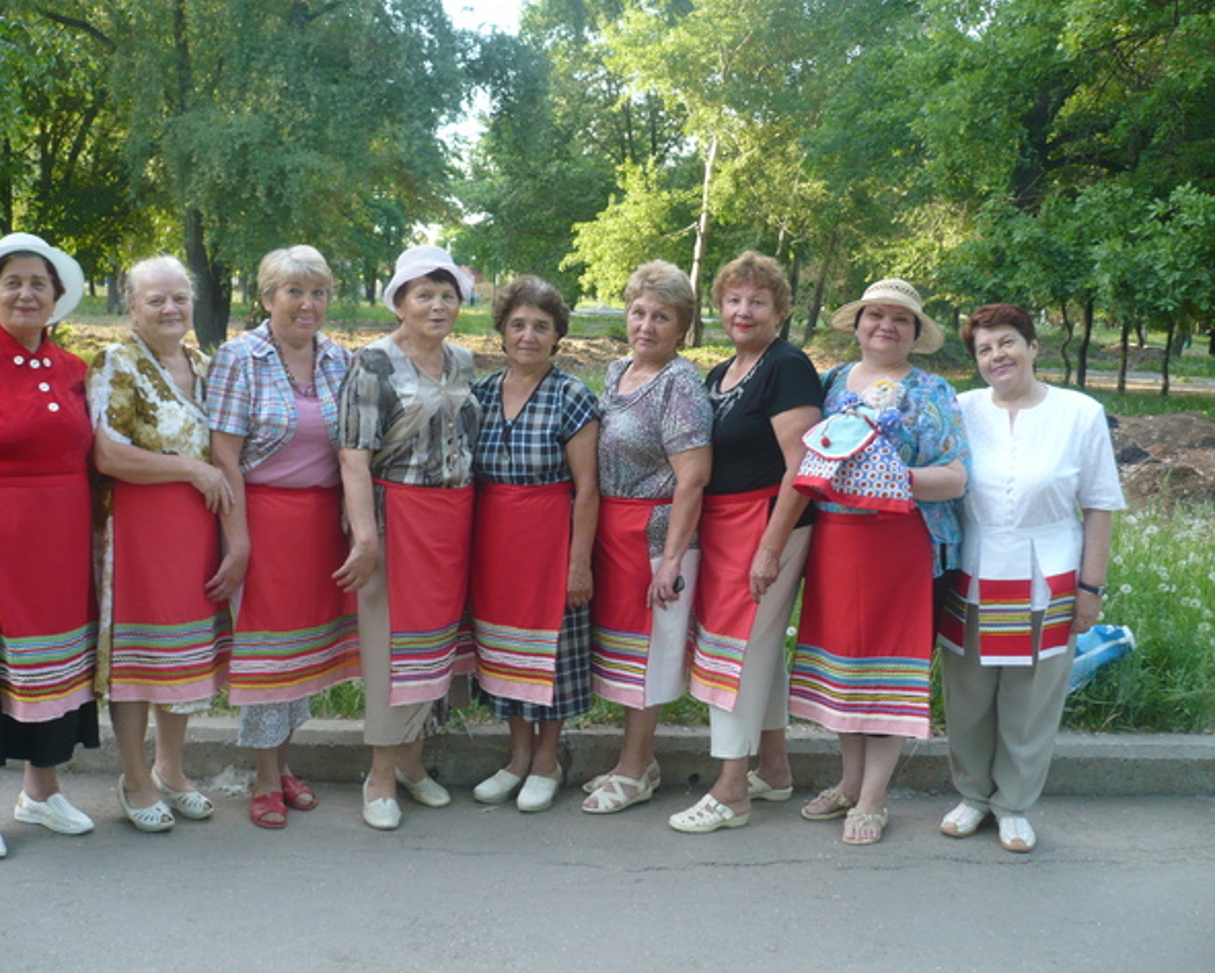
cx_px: 569
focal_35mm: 37
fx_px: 1331
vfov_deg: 40.1
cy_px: 483
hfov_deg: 49.0
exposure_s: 1/60
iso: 100
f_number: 2.8
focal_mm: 5.8
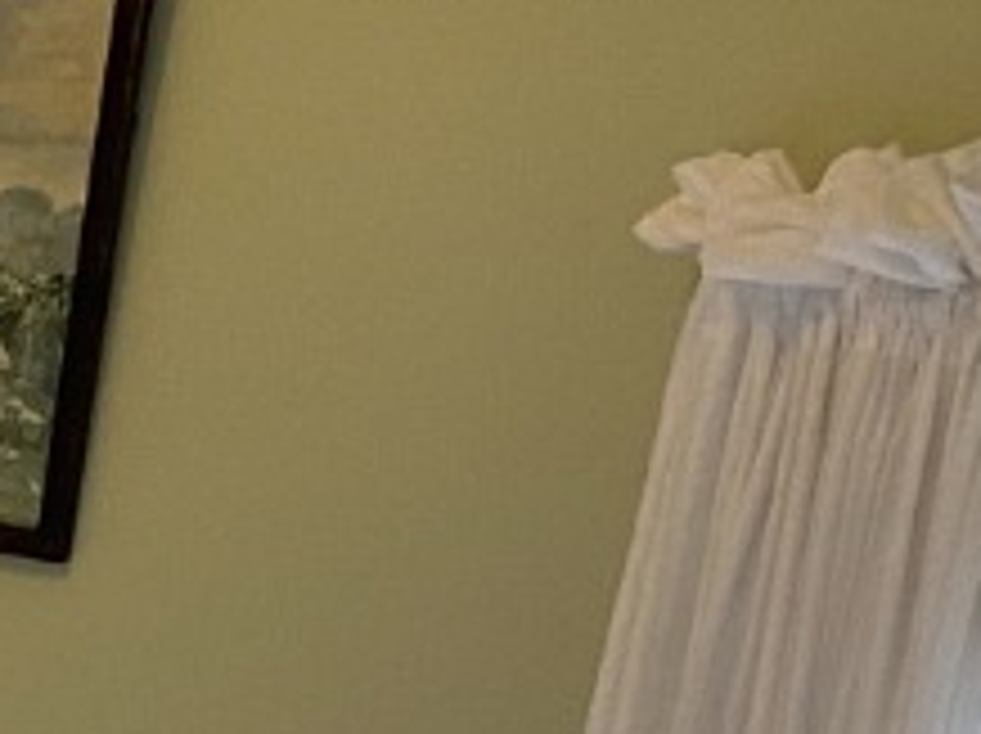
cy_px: 1247
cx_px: -1570
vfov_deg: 8.3
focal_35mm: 172
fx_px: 4869
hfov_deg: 9.8
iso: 125
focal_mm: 4.25
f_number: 1.8
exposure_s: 1/61
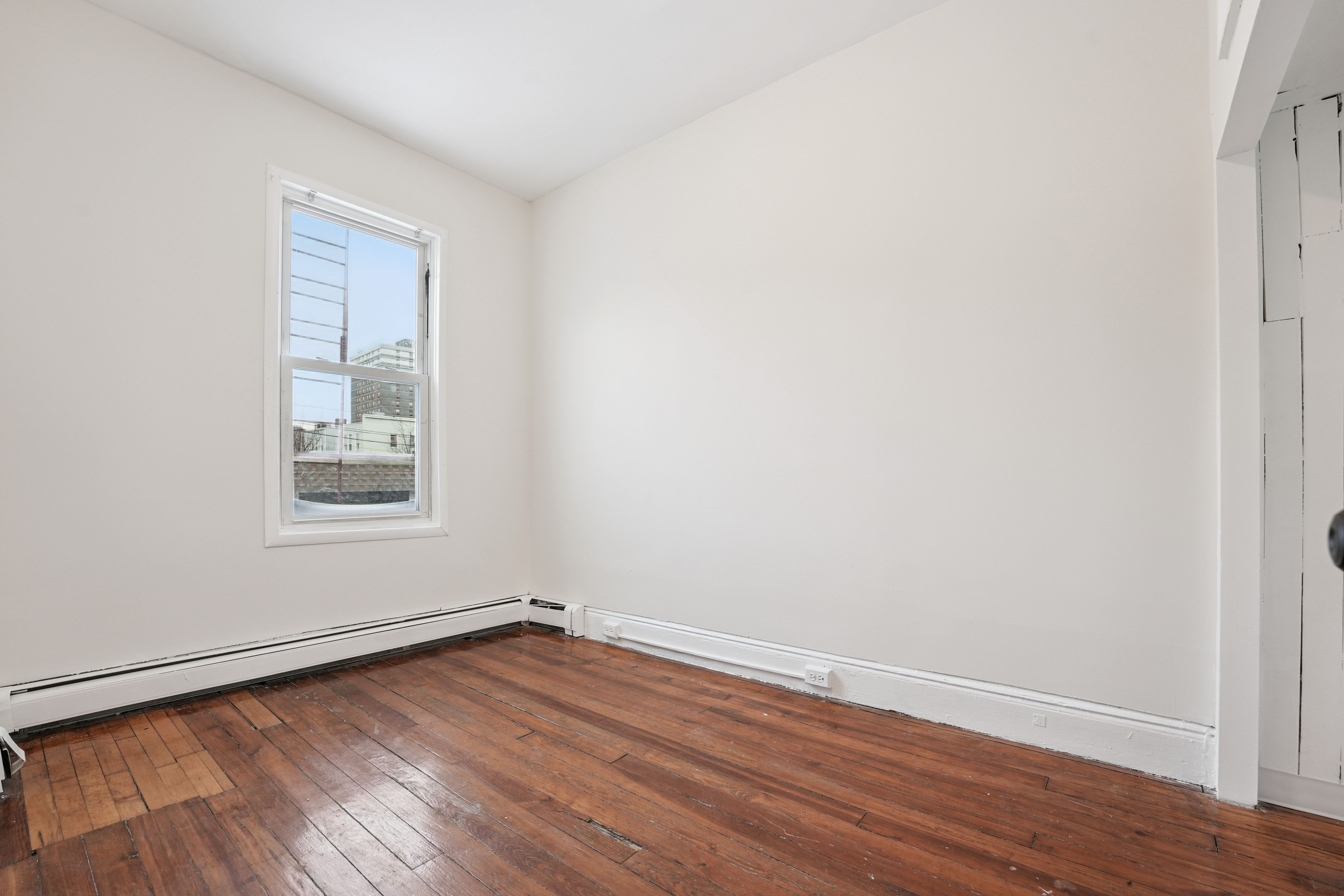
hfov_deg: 104.3
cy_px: 448
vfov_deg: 81.2
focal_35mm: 14
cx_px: 672
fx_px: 523
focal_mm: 14
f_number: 8
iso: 250
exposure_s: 1/10
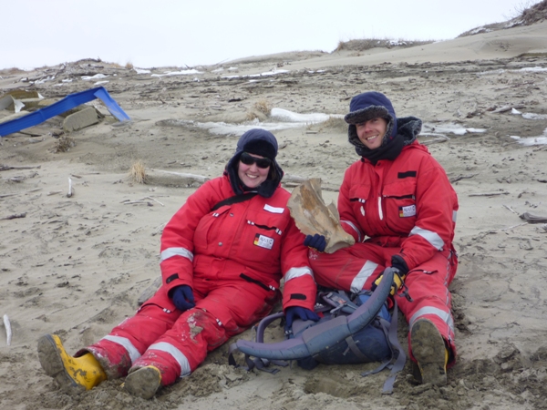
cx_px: 274
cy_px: 205
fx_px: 917
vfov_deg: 25.2
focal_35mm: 58
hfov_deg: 33.2
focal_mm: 10.4
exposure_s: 1/125
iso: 80
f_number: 5
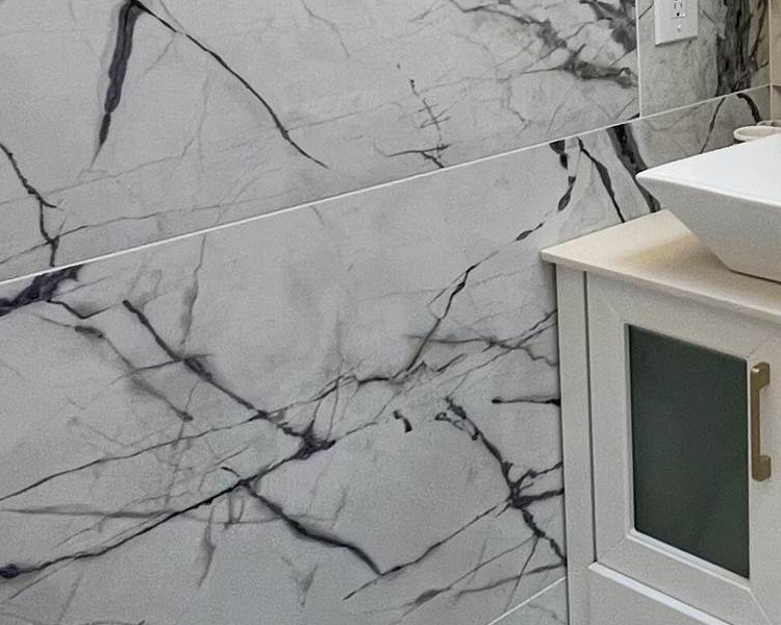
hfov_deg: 33.0
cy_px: 96
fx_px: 1202
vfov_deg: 28.3
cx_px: 782
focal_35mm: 52
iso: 250
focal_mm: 1.57
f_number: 1.8
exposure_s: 1/120
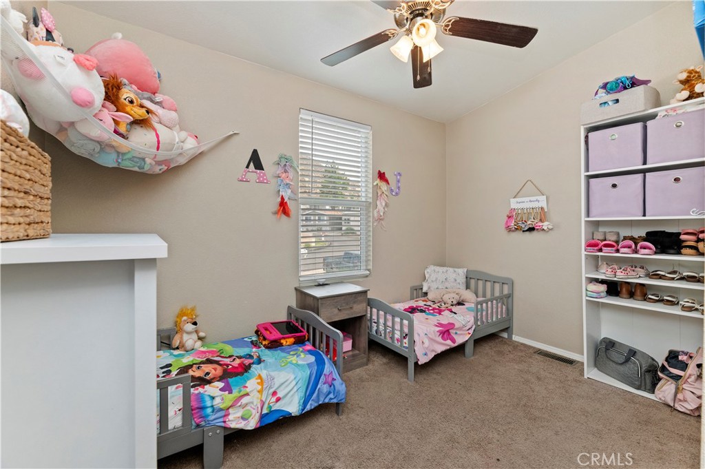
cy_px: 234
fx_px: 274
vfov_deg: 81.1
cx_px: 352
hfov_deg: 104.3
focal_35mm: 14
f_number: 10
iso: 500
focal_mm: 14
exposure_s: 1/40
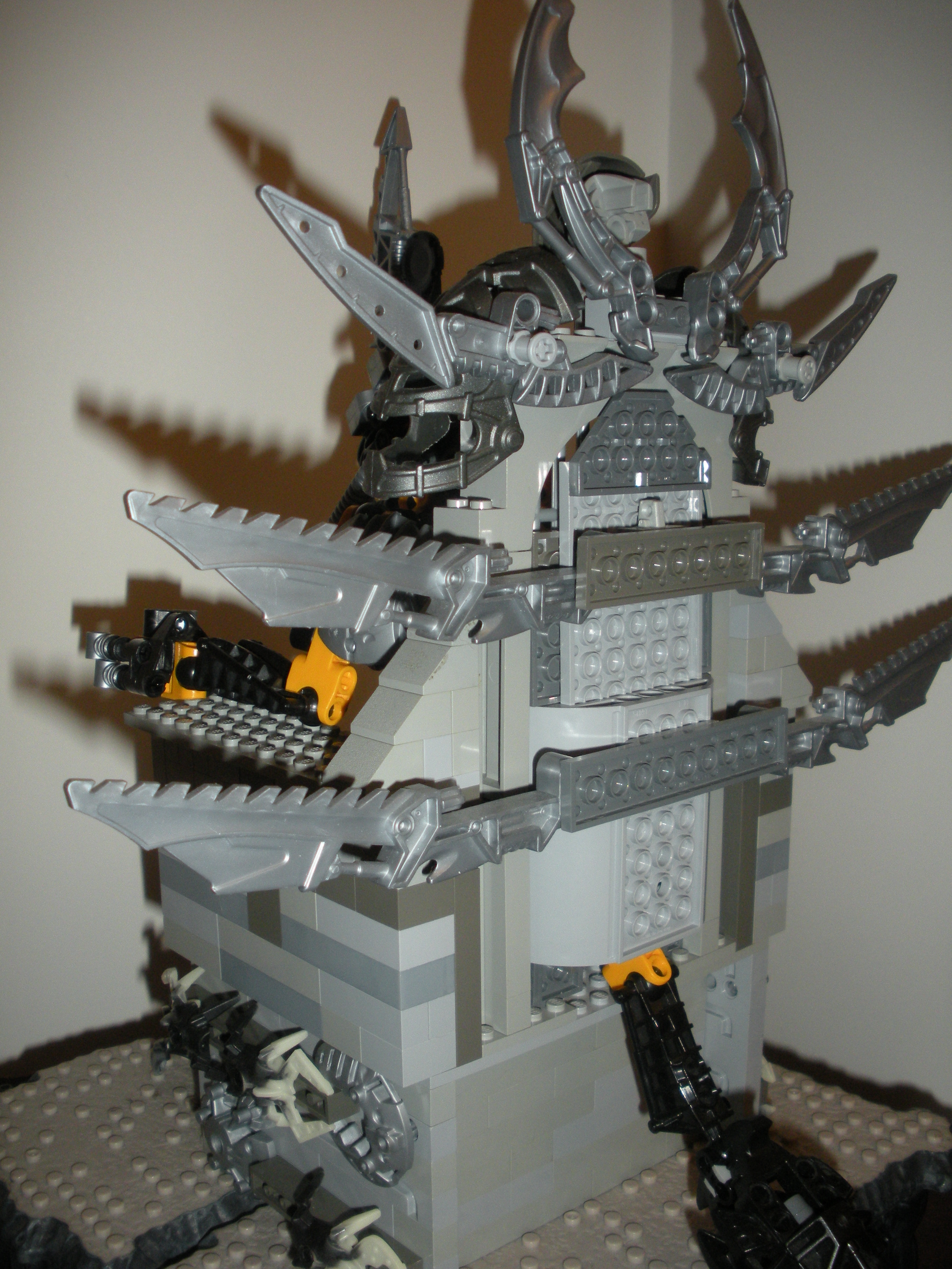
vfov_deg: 52.6
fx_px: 1283
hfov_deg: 40.7
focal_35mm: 35
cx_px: 476
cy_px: 634
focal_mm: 6.3
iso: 200
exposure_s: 1/60
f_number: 3.5
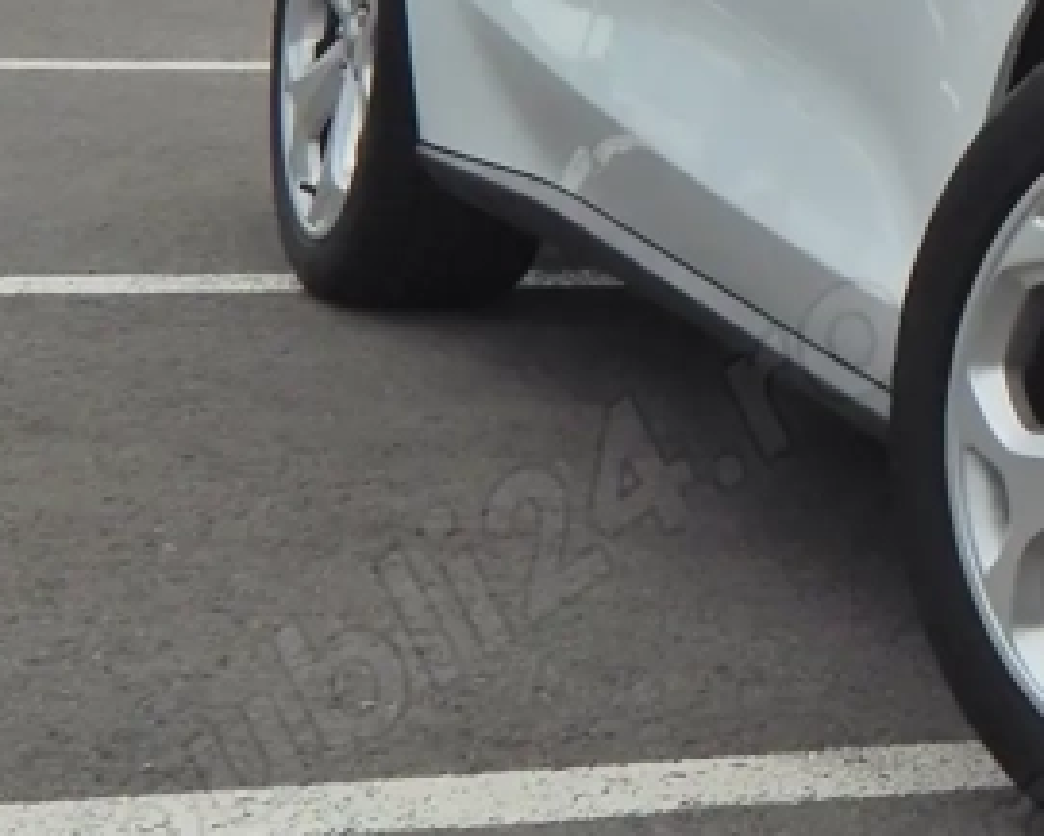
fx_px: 4791
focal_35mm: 155
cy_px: -327
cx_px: 1841
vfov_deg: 9.7
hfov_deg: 11.6
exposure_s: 1/400
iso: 125
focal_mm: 7.7
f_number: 7.1
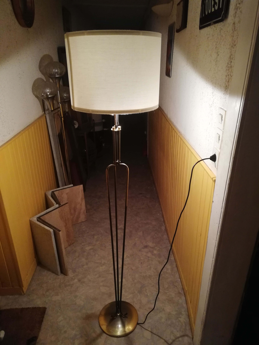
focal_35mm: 26
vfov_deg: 67.3
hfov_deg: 53.1
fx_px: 259
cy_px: 172
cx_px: 130
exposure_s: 1/25
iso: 500
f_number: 2.2
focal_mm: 3.81
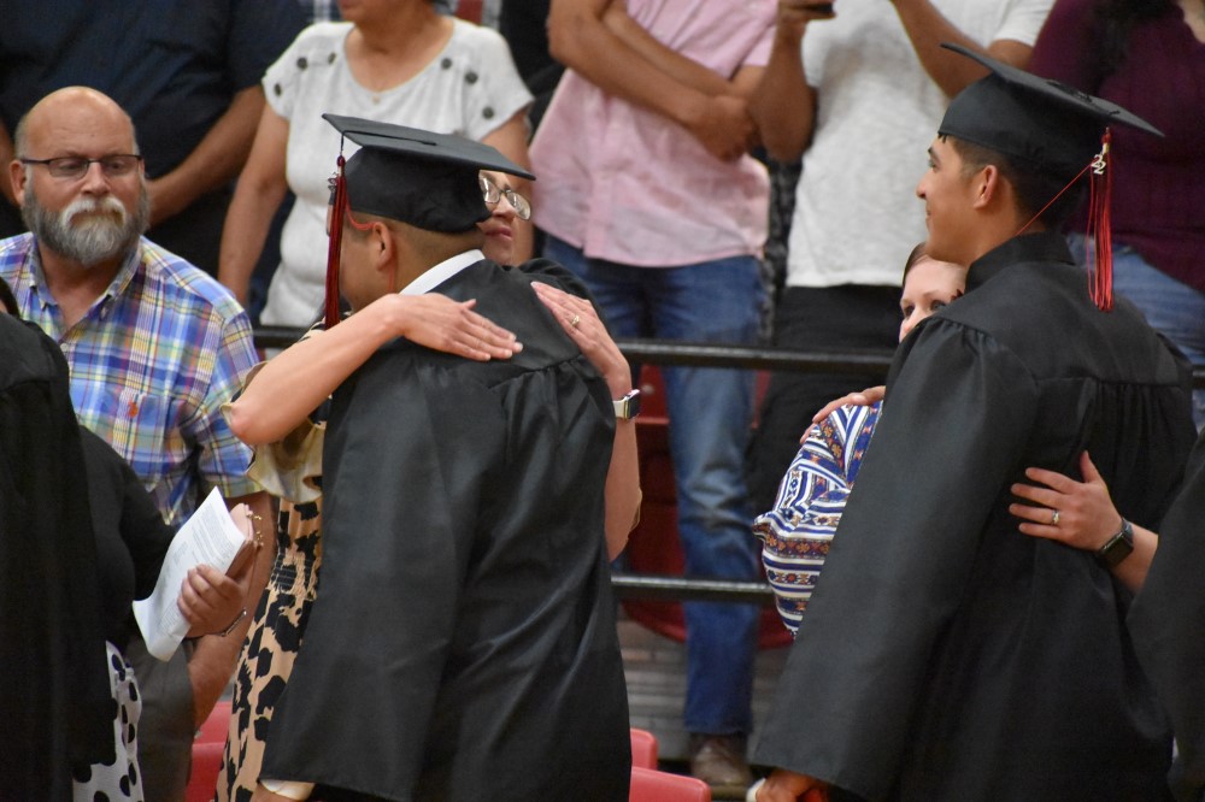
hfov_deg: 6.0
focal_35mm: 345
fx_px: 11543
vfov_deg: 4.0
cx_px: 602
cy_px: 401
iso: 12800
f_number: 5.6
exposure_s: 1/250
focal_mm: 230
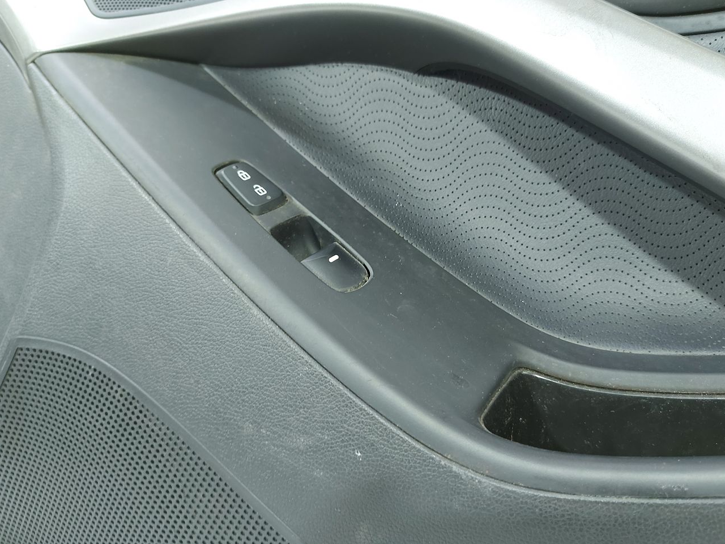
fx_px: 545
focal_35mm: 26
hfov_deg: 67.3
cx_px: 380
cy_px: 266
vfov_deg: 53.1
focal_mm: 5.23
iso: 160
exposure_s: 1/33
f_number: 1.8
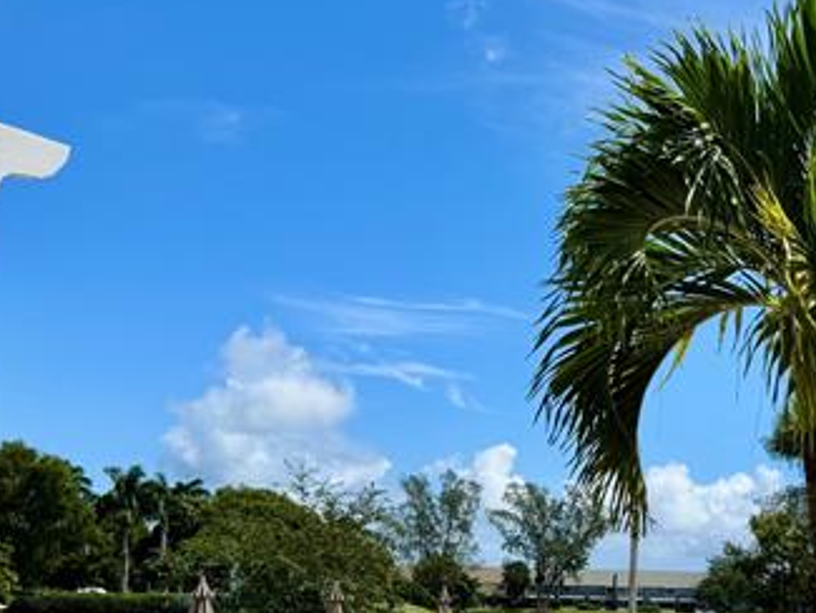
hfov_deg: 31.9
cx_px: 645
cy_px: 502
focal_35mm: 59
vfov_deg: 24.4
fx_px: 1391
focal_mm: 6.76
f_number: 1.78
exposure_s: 1/7092
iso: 80
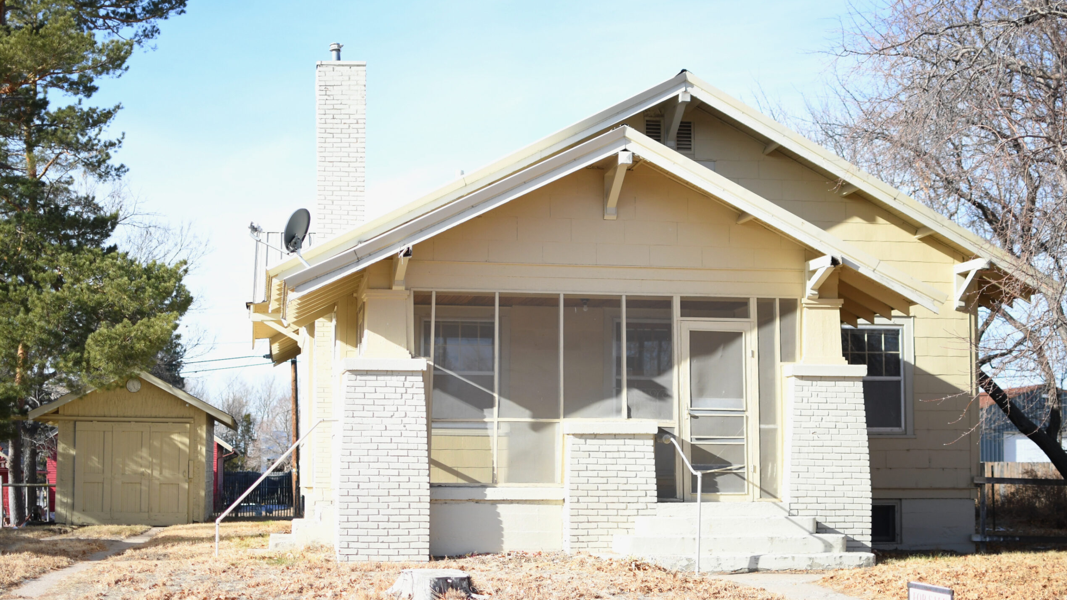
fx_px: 1571
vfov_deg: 21.6
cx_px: 535
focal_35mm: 56
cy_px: 328
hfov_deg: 37.5
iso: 320
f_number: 1.8
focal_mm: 35
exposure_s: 1/5000
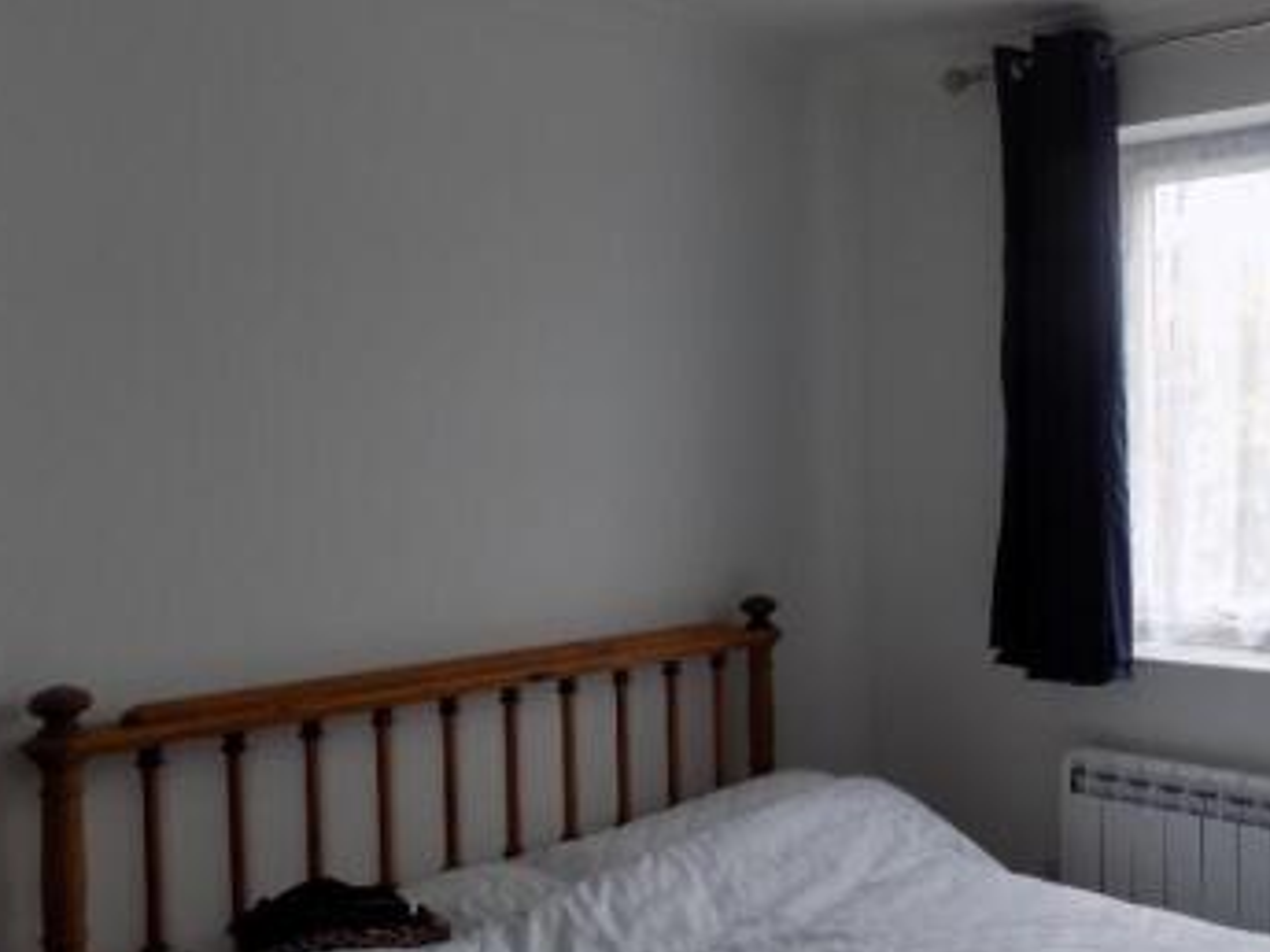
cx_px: 965
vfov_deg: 36.8
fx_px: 1431
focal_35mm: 39
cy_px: 448
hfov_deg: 46.0
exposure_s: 1/50
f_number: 3.1
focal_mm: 4
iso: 80
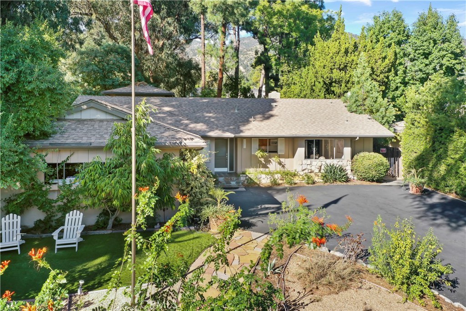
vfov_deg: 46.4
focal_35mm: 28
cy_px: 156
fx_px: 362
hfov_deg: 65.5
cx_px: 233
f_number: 5.6
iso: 100
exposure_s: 1/400
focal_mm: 10.26
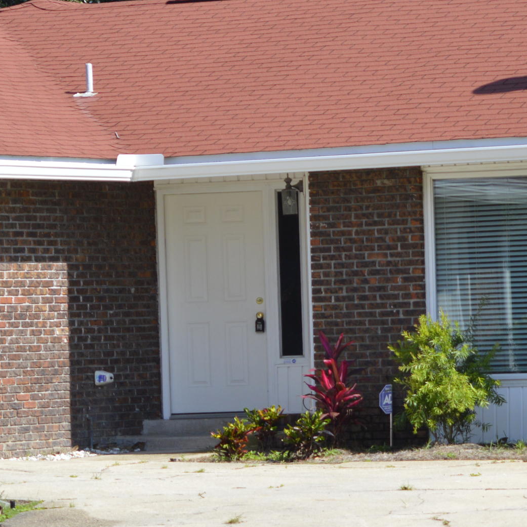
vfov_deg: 6.8
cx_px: 326
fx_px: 4427
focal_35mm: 257
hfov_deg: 6.8
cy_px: 306
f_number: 6.3
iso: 400
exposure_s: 1/1600
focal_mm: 70
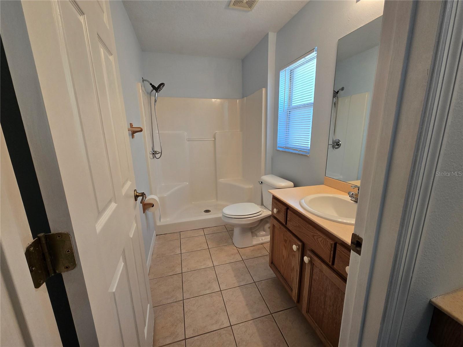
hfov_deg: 106.2
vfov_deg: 89.9
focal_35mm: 13
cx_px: 232
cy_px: 174
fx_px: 174
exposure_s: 1/60
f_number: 2.2
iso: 160
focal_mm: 2.2
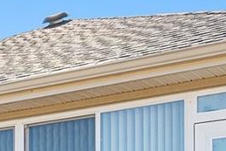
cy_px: 271
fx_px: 660
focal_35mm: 105
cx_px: 24
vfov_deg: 12.0
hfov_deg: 19.1
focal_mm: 17
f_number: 8
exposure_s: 1/160
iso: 160
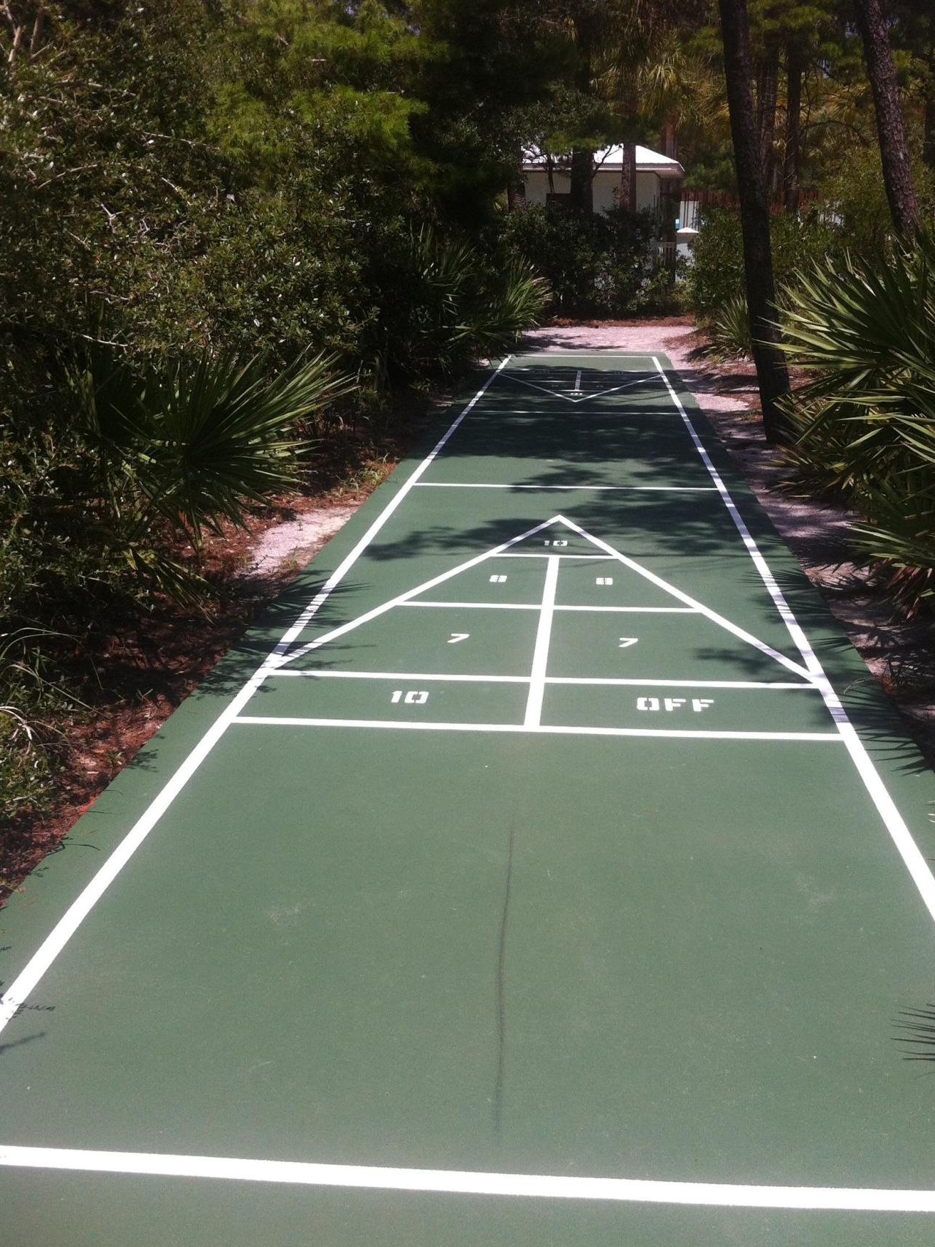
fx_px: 1477
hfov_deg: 35.1
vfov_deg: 45.7
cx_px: 544
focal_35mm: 41
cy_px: 700
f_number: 2.8
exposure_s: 1/1077
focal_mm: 3.85
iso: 80
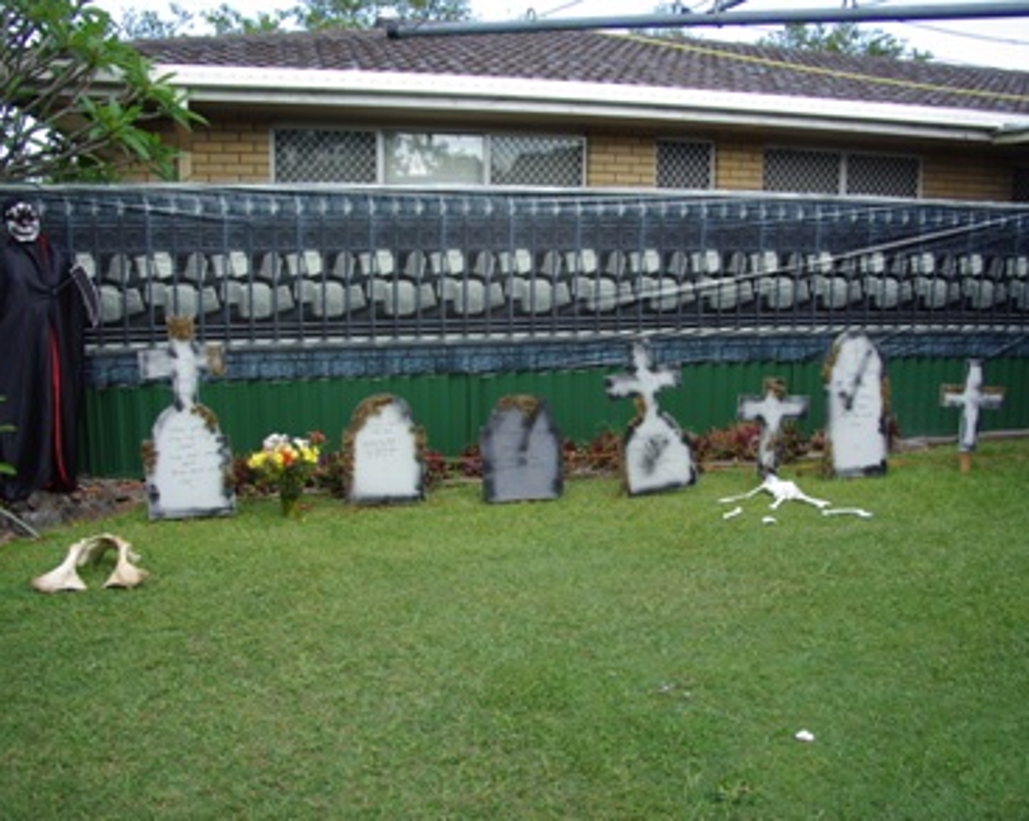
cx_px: 547
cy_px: 415
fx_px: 943
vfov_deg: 47.1
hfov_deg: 57.2
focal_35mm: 31
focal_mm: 18
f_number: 4.5
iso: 100
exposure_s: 1/60
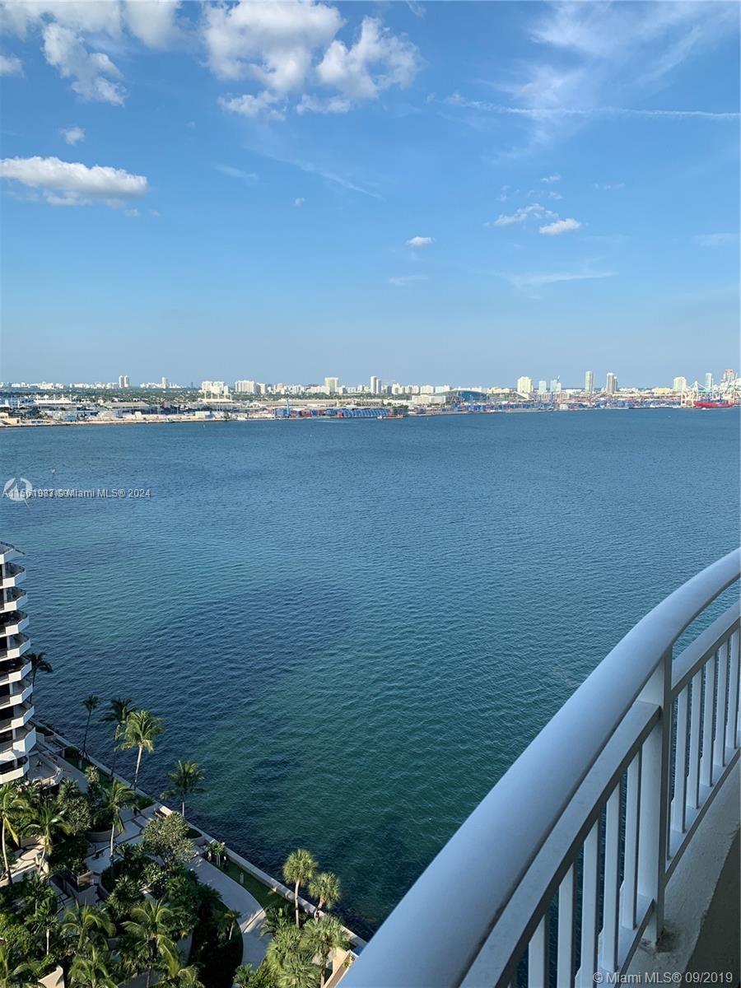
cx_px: 370
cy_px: 494
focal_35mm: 26
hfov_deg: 53.1
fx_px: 742
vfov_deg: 67.3
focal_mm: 4.25
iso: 25
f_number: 1.8
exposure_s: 1/1845
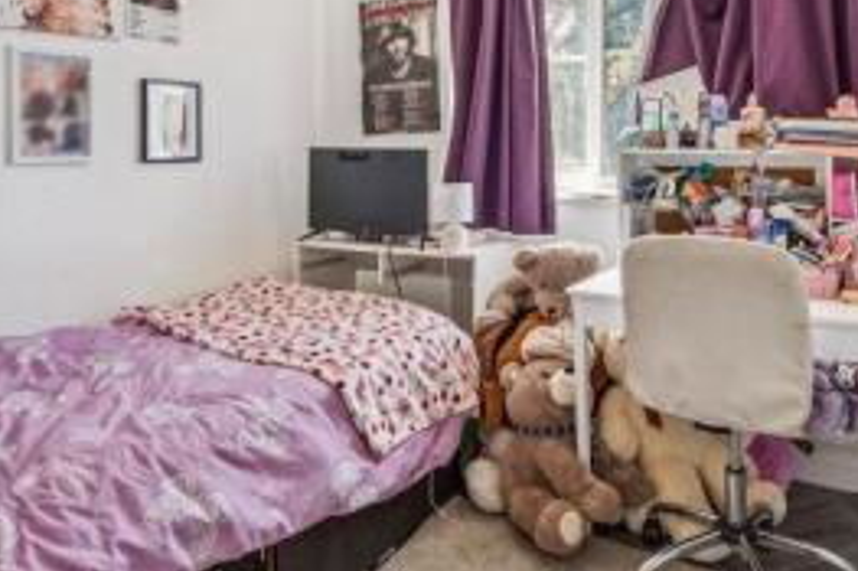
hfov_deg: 63.2
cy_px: 152
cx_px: 506
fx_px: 691
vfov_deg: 43.6
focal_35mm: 29
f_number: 5.6
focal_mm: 16
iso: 640
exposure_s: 1/40
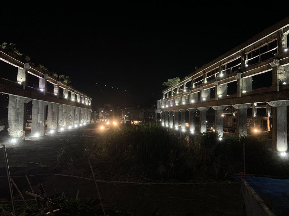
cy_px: 108
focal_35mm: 26
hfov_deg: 67.3
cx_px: 144
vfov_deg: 53.1
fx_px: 217
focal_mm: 4.25
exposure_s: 1/30
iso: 500
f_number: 1.8
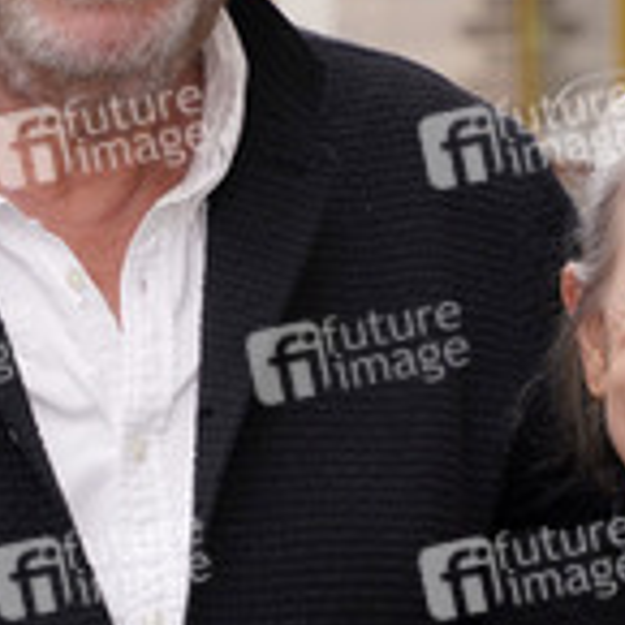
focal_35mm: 341
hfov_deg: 5.1
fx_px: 6966
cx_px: 416
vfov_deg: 5.1
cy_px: 30
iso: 320
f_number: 8
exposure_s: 1/125
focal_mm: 129
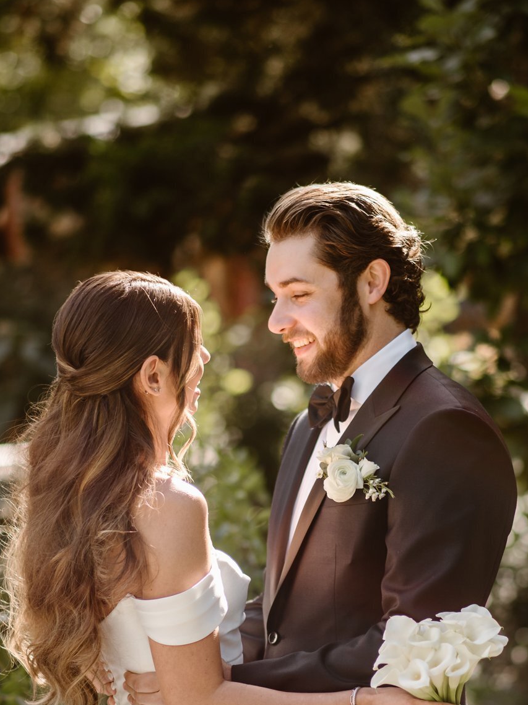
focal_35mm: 147
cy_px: 500
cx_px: 321
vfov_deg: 13.4
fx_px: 2991
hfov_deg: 10.1
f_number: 2
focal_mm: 85
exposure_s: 1/1000
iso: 160
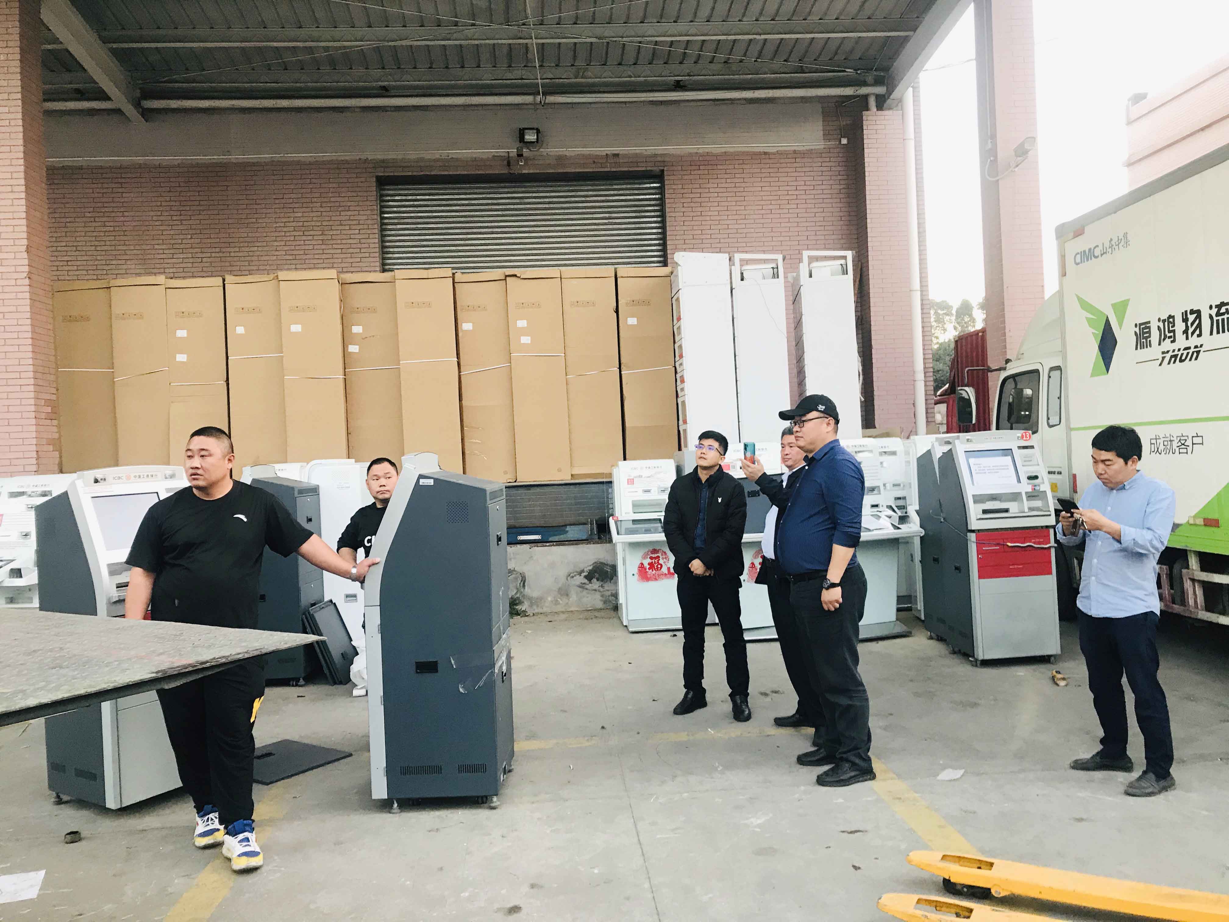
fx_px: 994
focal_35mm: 28
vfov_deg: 49.7
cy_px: 461
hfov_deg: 63.4
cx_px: 614
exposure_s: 1/25
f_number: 1.8
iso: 32
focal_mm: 3.99
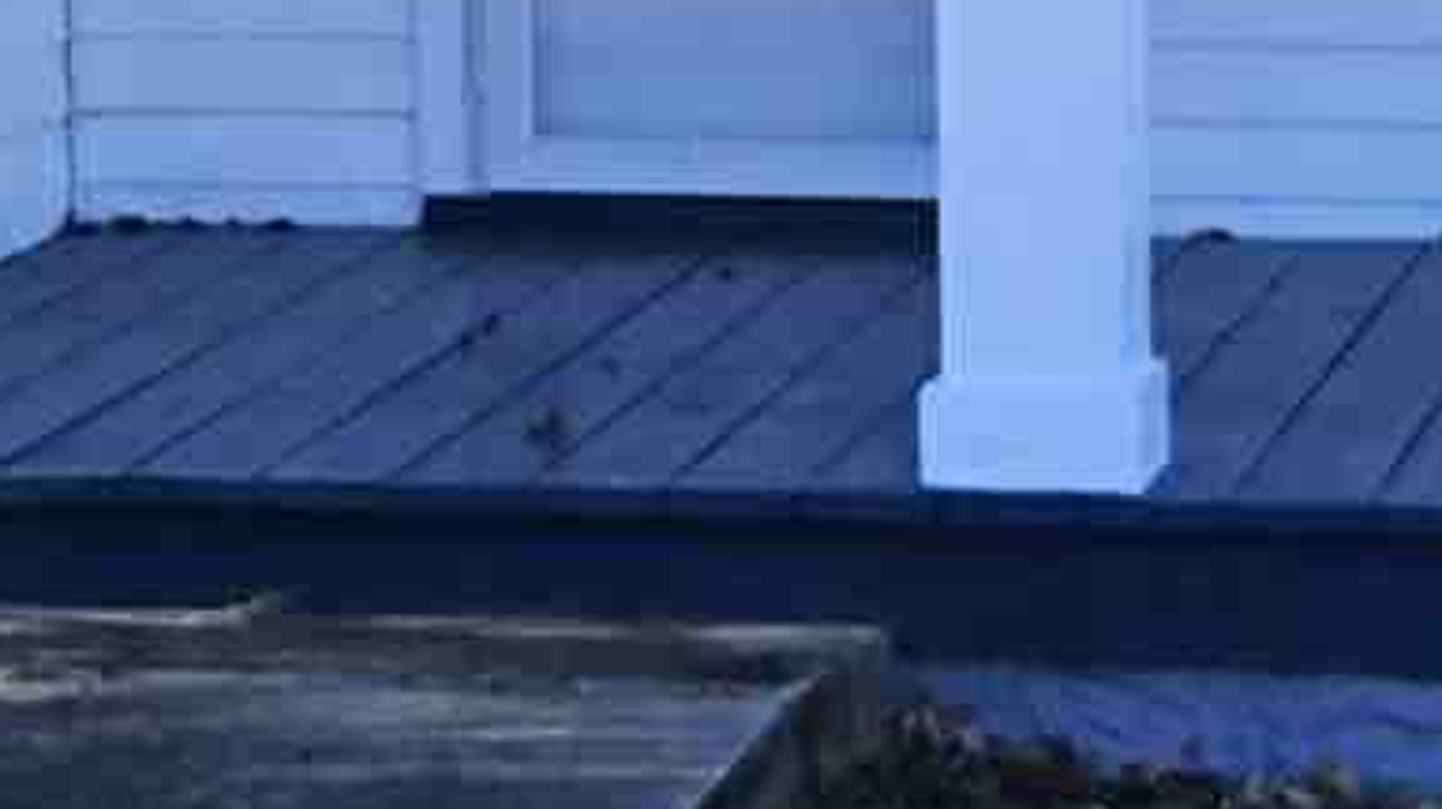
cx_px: 281
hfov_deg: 10.7
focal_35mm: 200
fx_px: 7642
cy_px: -285
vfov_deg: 6.0
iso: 25
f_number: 1.8
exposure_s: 1/304
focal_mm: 5.4
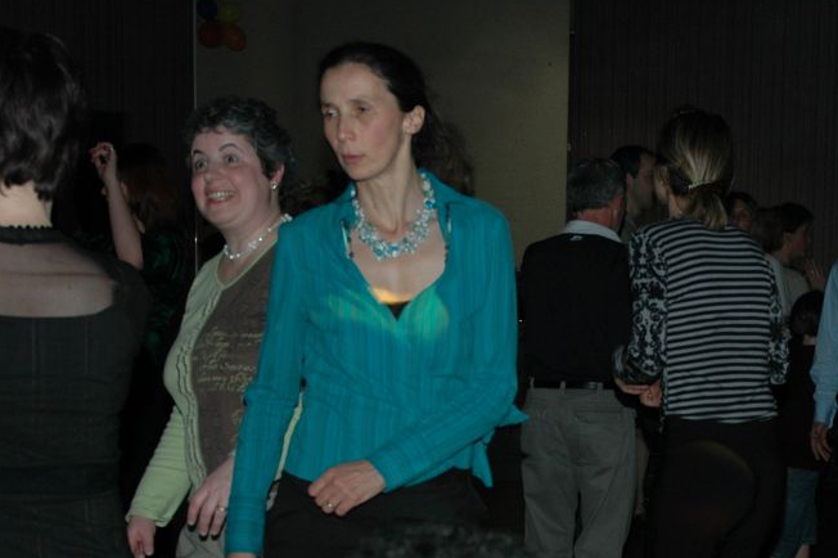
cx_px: 649
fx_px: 1931
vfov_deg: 16.1
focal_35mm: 83
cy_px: 544
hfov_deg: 24.2
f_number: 4
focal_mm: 24
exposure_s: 1/60
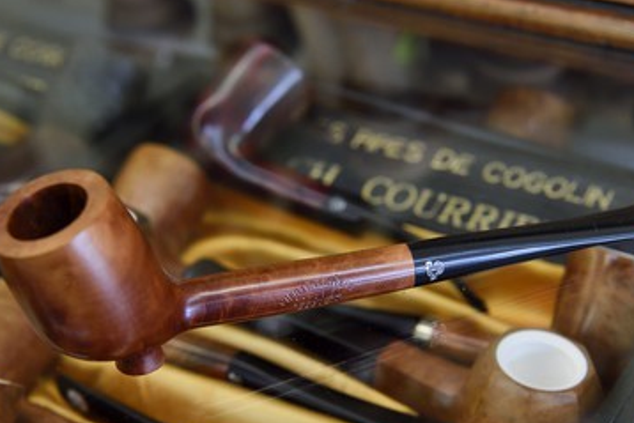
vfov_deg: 20.0
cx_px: 322
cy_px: 239
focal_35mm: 68
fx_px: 1198
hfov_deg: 29.6
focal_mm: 58
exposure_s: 1/60
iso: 1600
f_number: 8
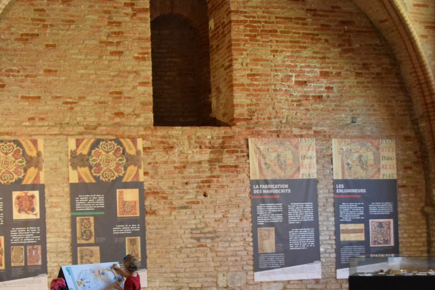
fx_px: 810
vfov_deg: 20.2
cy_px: 193
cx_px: 191
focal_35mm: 67
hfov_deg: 30.0
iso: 4000
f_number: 4
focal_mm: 28
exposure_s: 1/60
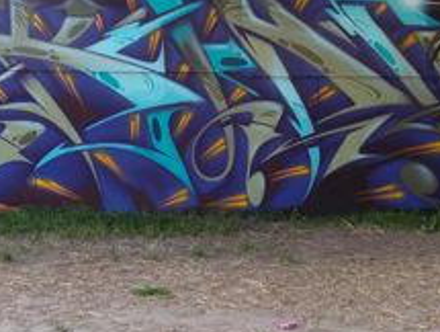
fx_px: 828
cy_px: 136
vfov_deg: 22.6
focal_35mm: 65
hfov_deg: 29.3
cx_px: 113
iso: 100
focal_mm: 6
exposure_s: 1/125
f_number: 2.5
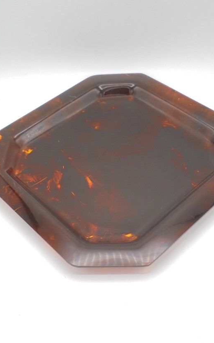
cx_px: 115
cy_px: 163
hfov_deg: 29.2
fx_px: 411
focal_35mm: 44
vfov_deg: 45.3
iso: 100
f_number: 4.2
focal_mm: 6.9
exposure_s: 1/40
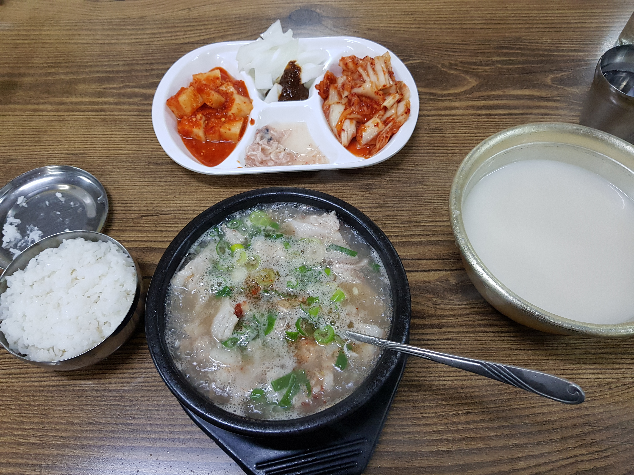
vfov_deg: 53.1
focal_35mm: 26
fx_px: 476
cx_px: 317
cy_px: 238
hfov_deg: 67.3
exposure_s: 1/60
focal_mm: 4.2
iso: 160
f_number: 1.7
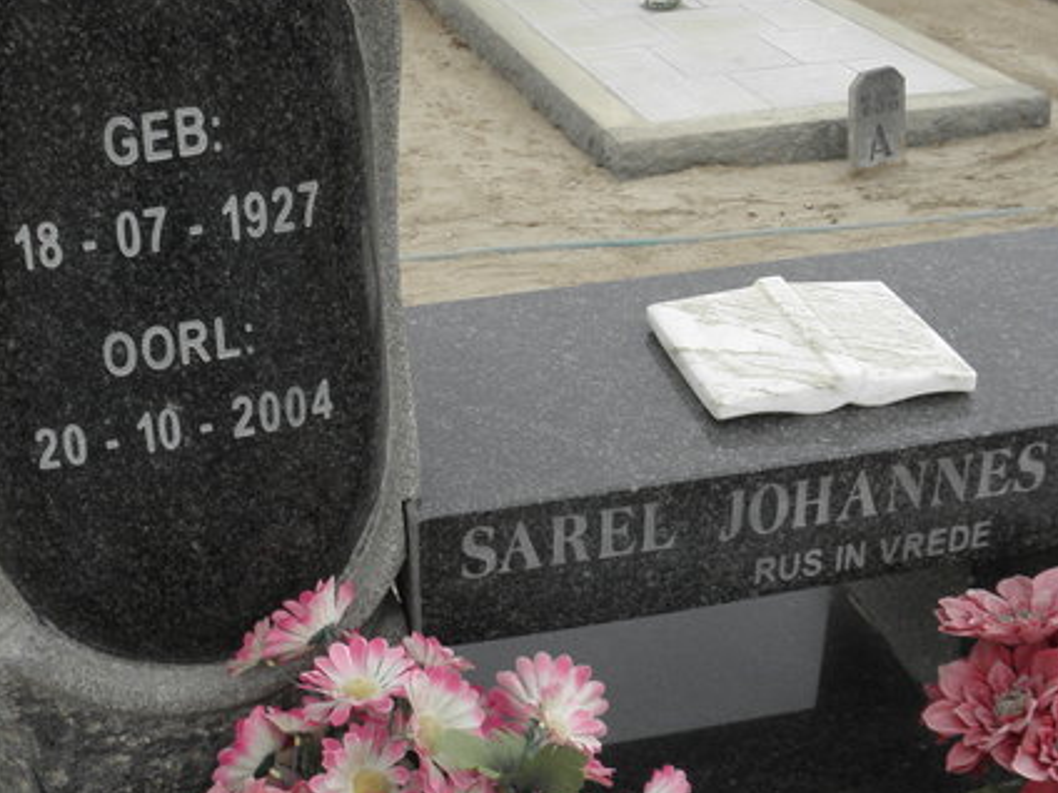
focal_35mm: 49
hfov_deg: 38.2
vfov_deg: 29.6
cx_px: 299
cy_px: 317
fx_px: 1498
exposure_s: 1/80
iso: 64
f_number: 5.6
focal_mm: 4.6
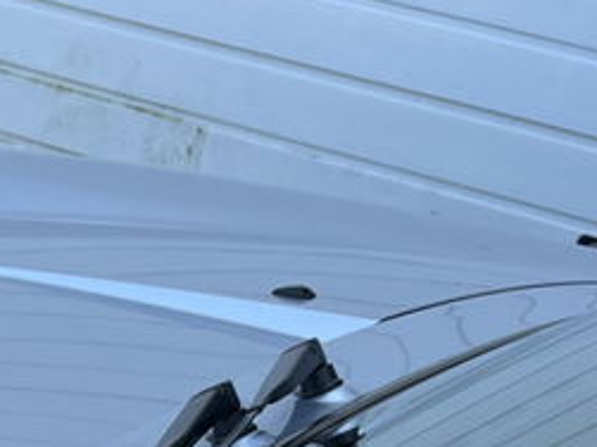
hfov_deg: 16.6
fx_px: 1827
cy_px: 849
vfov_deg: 12.5
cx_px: -350
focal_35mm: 106
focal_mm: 5.1
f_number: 1.6
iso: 50
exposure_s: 1/676
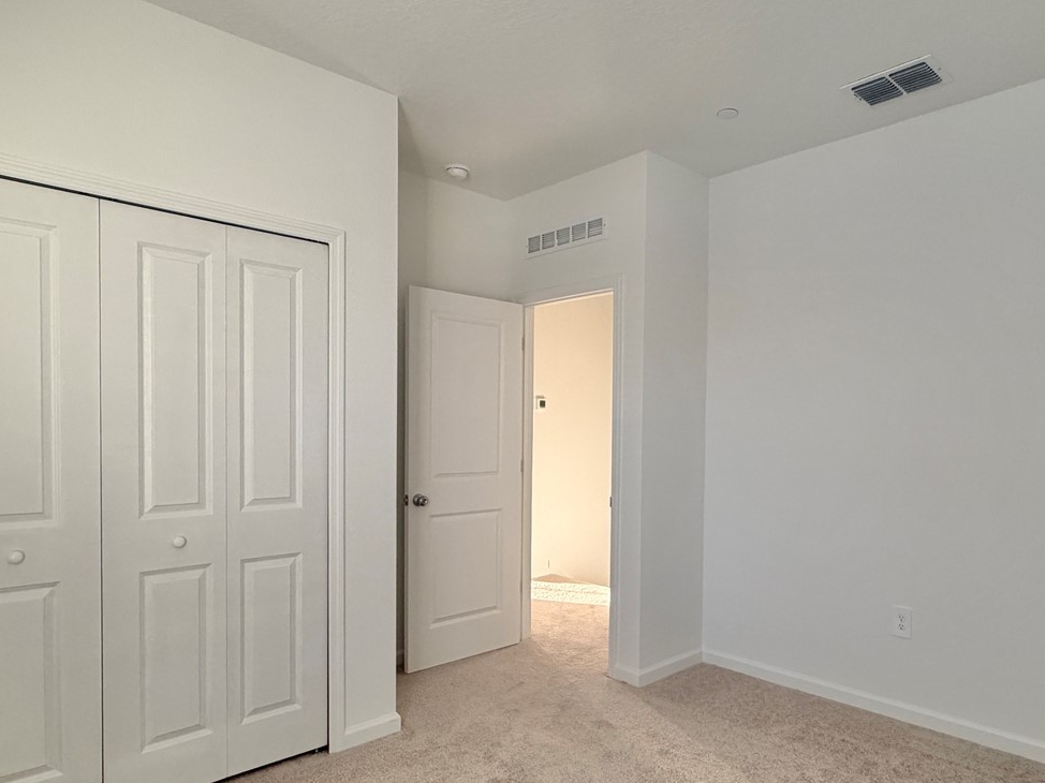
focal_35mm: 23
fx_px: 694
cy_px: 443
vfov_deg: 58.7
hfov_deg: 73.6
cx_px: 587
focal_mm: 2.22
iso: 200
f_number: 2.2
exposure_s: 1/121
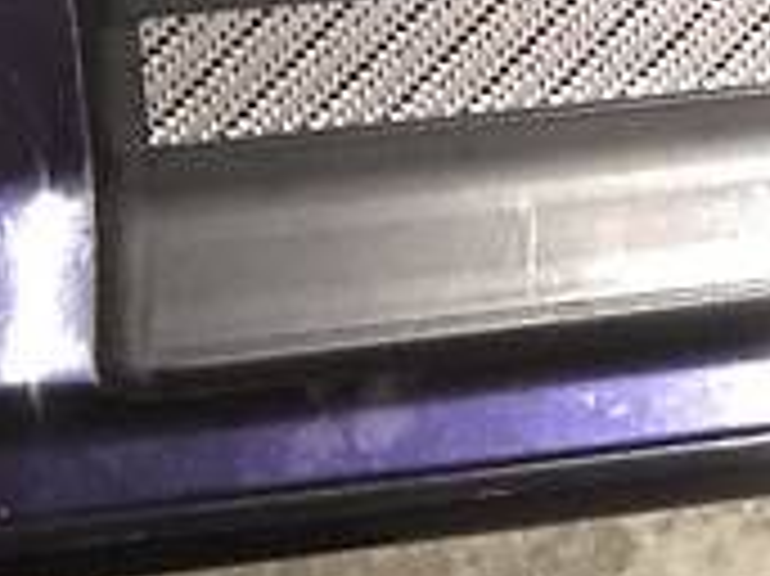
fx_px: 3023
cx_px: 1603
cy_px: -567
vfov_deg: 10.1
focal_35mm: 136
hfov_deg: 12.5
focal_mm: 4.2
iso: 200
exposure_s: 1/17
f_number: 2.2
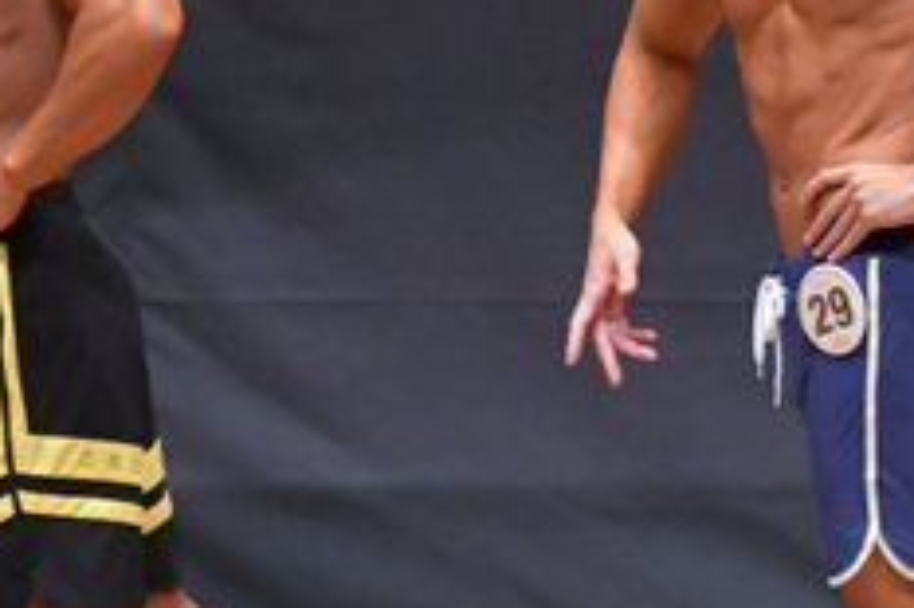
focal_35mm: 797
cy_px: 251
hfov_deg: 2.6
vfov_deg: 1.7
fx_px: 20220
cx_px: 783
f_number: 5.6
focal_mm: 160
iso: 6400
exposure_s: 1/400
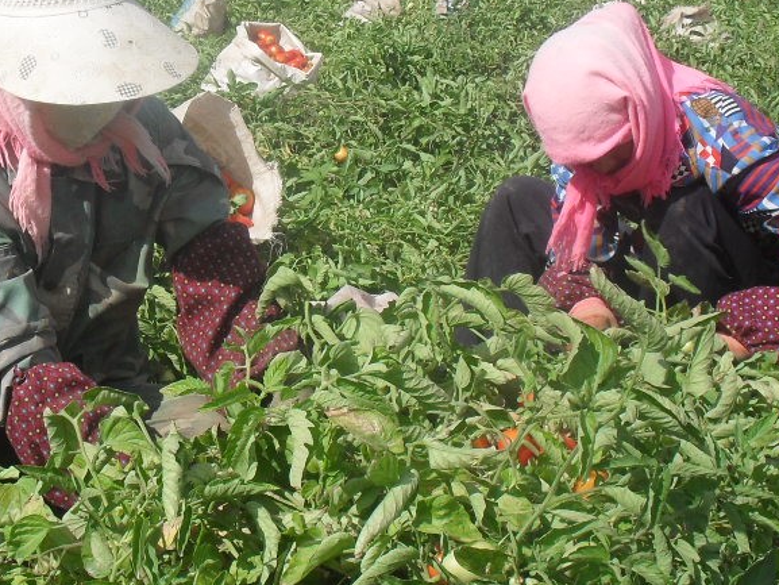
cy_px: 243
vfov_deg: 17.0
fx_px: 1958
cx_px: 319
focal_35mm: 87
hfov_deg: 22.5
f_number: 9.1
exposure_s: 1/180
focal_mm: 8.1
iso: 80
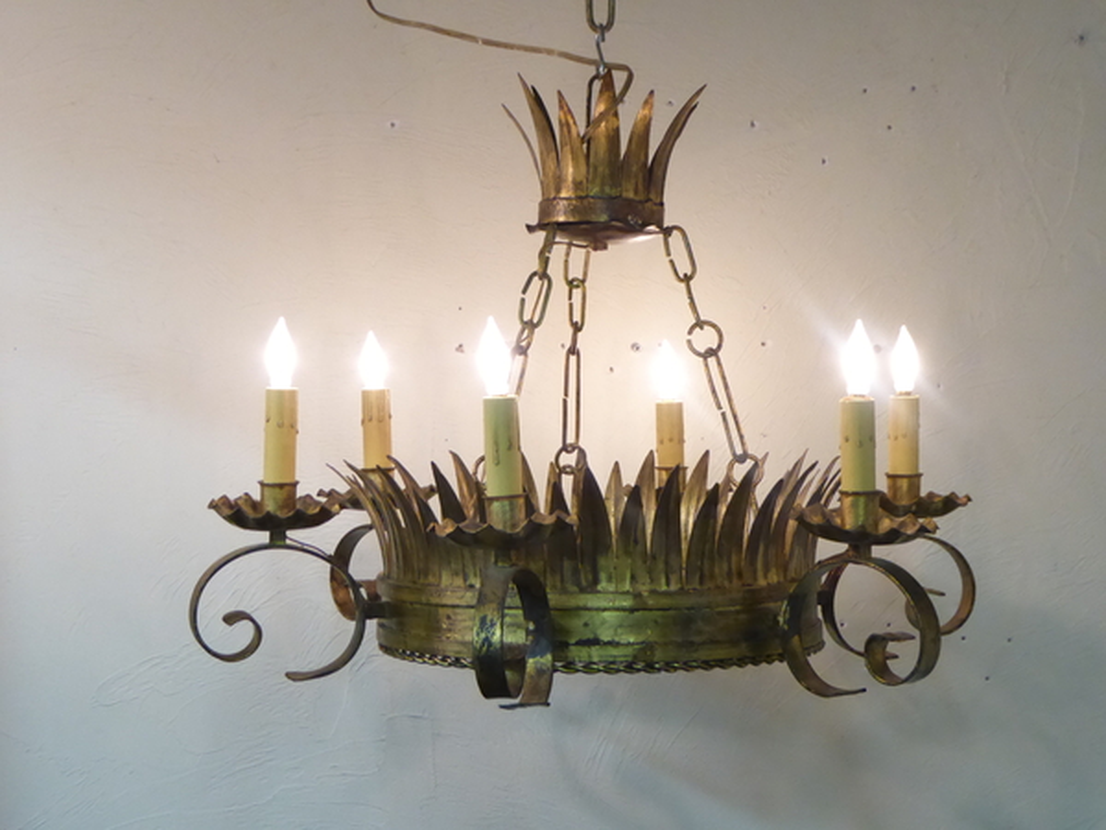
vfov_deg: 19.6
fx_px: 2396
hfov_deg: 26.0
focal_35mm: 75
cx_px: 553
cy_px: 415
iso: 800
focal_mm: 12.5
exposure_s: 1/30
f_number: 4.5
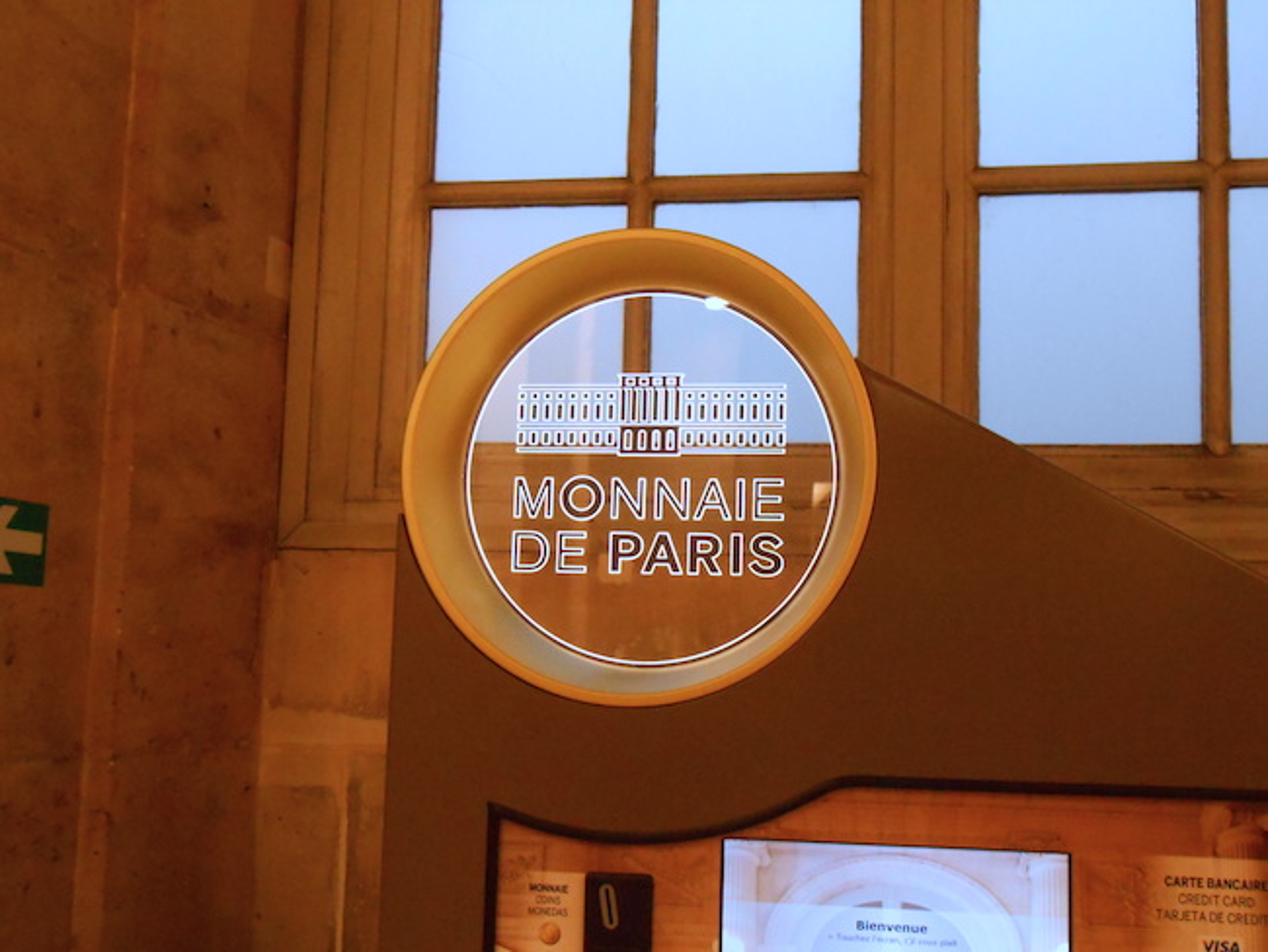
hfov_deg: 42.9
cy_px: 476
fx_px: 1612
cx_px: 634
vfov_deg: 32.9
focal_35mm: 44
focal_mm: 7.8
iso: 800
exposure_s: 1/30
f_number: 4.5
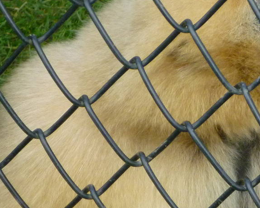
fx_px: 3025
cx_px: 260
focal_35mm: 393
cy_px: 157
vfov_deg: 3.9
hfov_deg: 4.9
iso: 400
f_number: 5.9
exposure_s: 1/125
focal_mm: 26
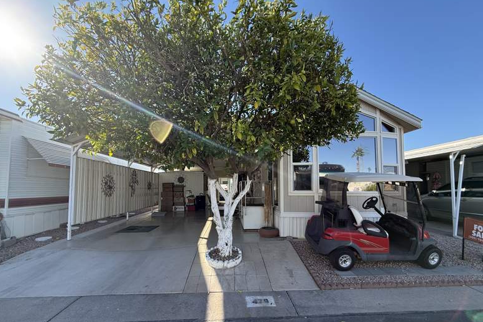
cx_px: 245
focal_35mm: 15
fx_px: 201
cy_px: 178
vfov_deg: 77.1
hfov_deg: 100.4
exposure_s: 1/613
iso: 50
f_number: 2.2
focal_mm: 2.22
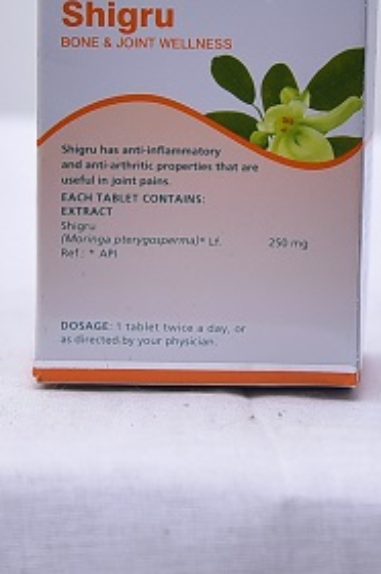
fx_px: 1735
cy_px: 195
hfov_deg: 12.5
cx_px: 199
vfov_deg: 18.7
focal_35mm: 109
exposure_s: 1/160
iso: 1250
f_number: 4
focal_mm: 58
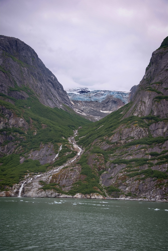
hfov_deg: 28.1
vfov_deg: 41.1
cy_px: 126
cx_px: 84
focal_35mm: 48
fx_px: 336
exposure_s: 1/100
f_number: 6.3
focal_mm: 48
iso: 100
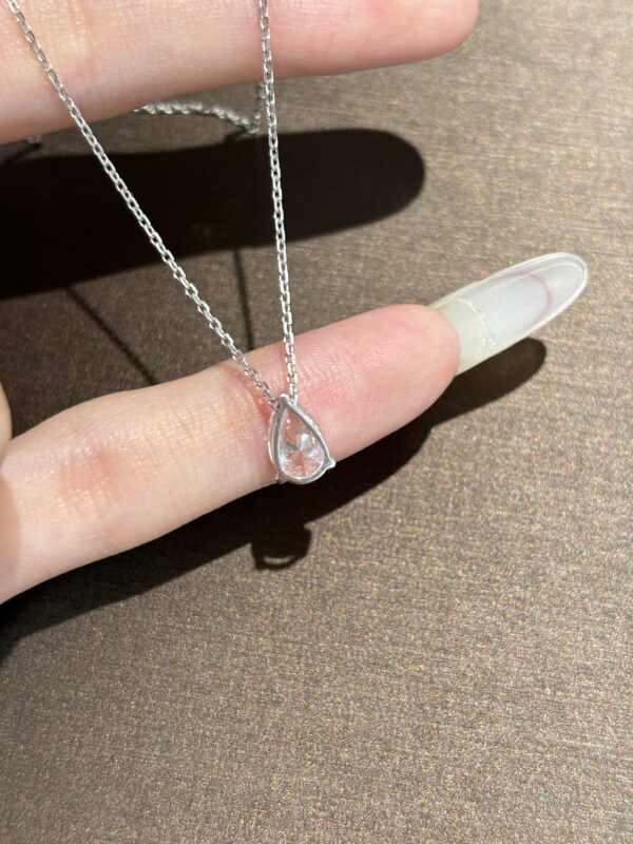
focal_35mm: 52
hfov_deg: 28.0
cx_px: 316
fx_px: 1268
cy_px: 422
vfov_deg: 36.8
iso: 50
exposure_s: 1/100
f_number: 1.6
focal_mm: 5.96
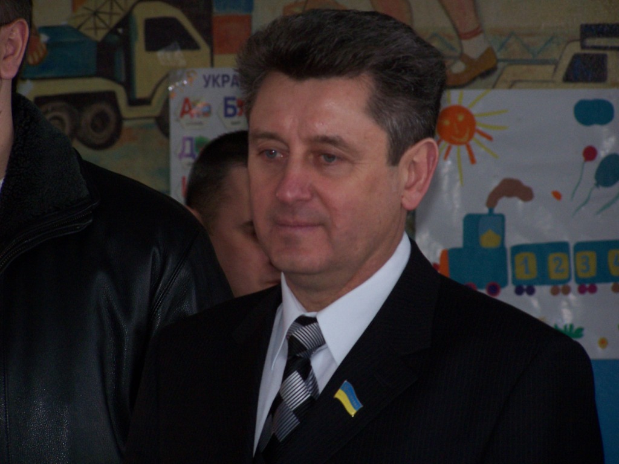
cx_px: 310
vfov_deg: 6.8
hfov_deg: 9.1
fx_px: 3898
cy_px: 232
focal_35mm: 218
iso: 140
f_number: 3.2
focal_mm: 36.2
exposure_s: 1/180
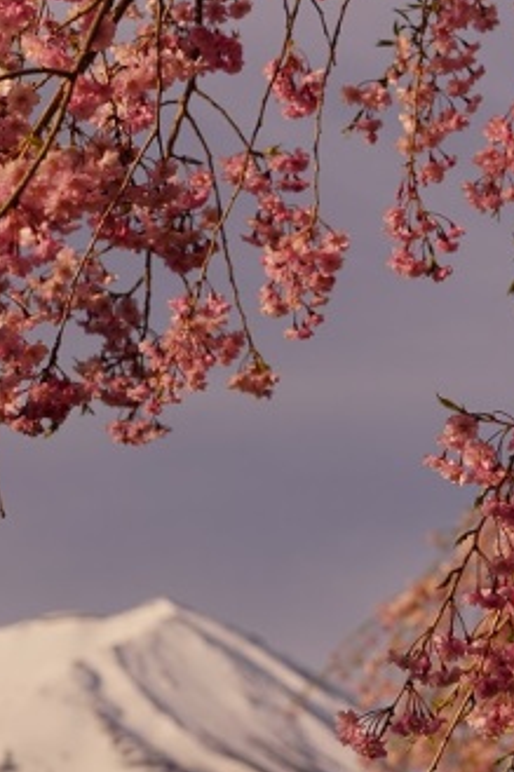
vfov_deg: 12.1
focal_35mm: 170
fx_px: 3644
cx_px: 231
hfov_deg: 8.1
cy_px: 190
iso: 100
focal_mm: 70
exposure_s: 1/200
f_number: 8
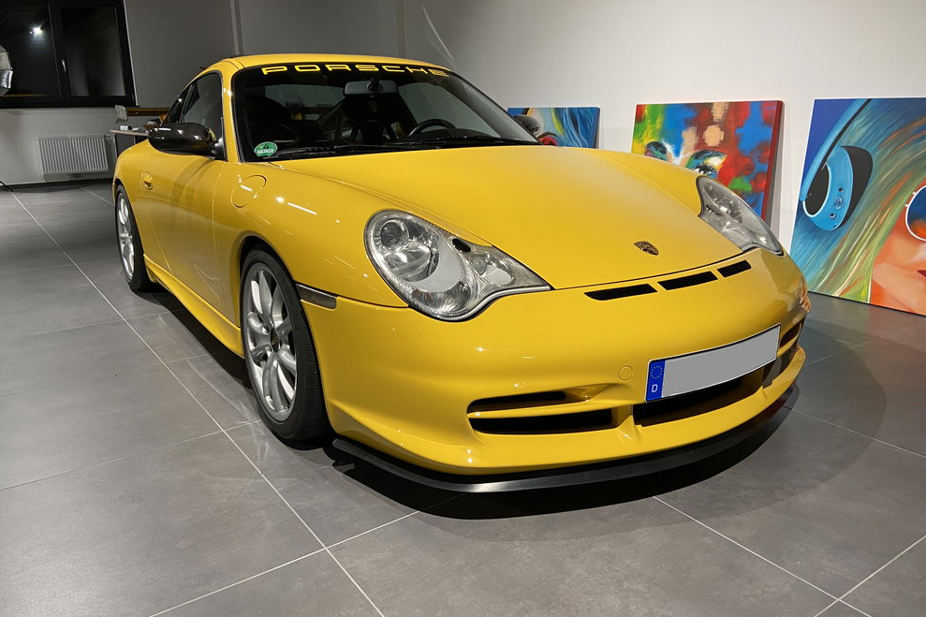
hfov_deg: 65.5
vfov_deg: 46.3
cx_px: 467
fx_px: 720
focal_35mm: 28
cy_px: 275
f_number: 1.8
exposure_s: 1/50
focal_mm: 4.25
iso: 80
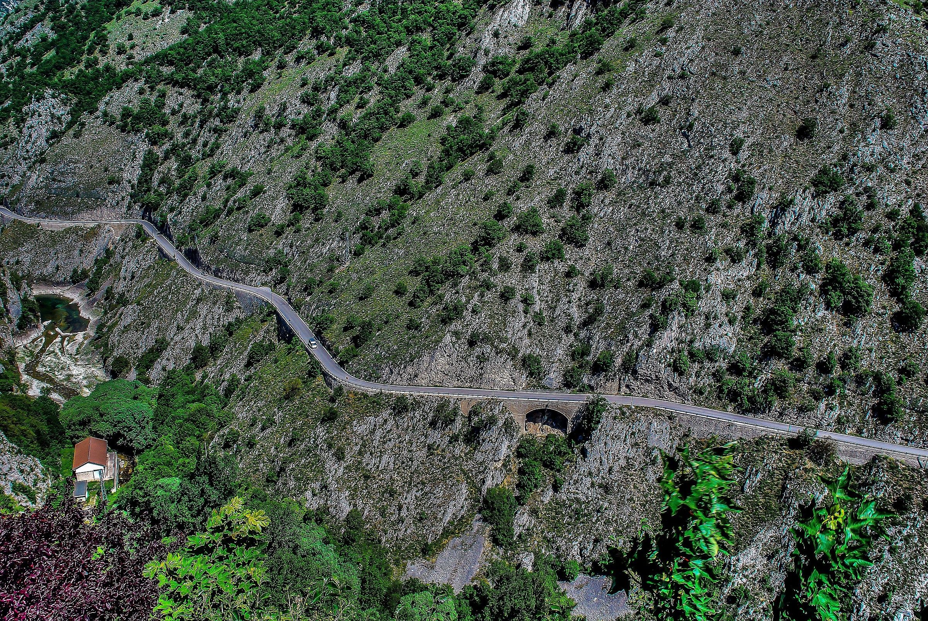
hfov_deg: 61.9
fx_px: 774
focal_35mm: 30
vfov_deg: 43.7
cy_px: 310
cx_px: 464
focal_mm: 20
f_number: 14
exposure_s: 1/80
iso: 125
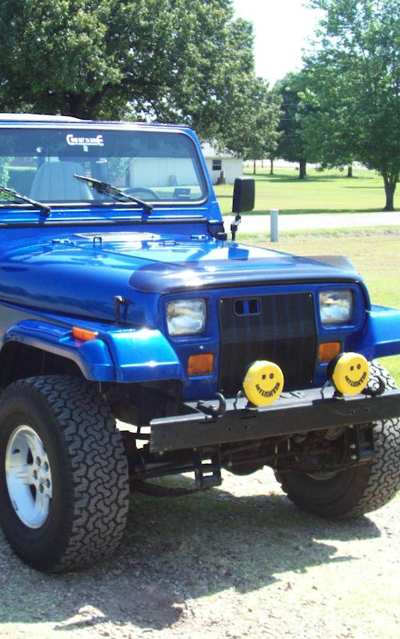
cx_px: 98
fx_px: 1099
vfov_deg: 32.5
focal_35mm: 63
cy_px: 302
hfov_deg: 20.5
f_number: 2.9
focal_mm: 7
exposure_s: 1/361
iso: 80
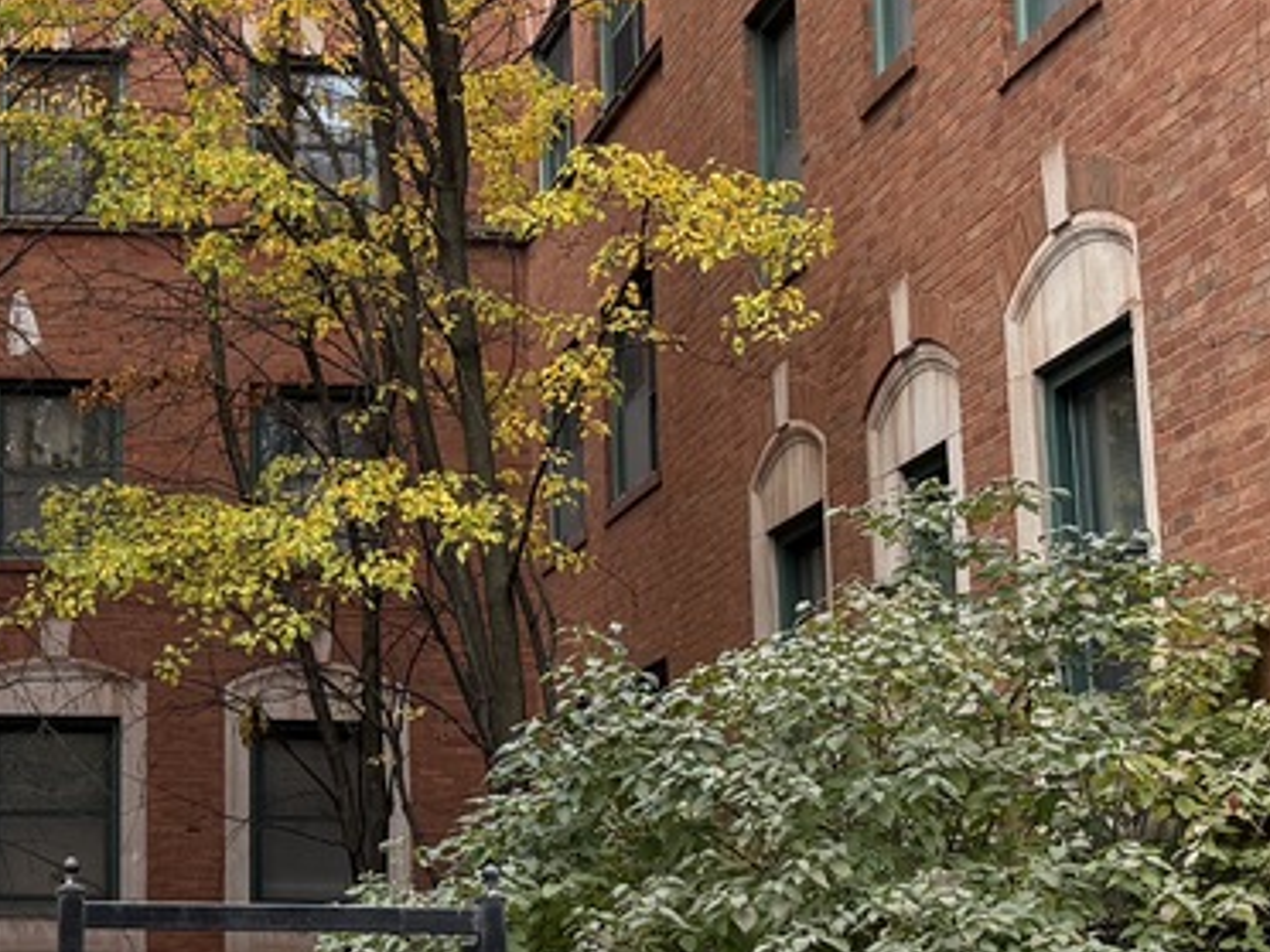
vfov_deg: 15.8
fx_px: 3412
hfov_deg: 20.6
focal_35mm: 93
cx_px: 102
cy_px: 160
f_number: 1.78
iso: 100
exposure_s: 1/478
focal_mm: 6.76
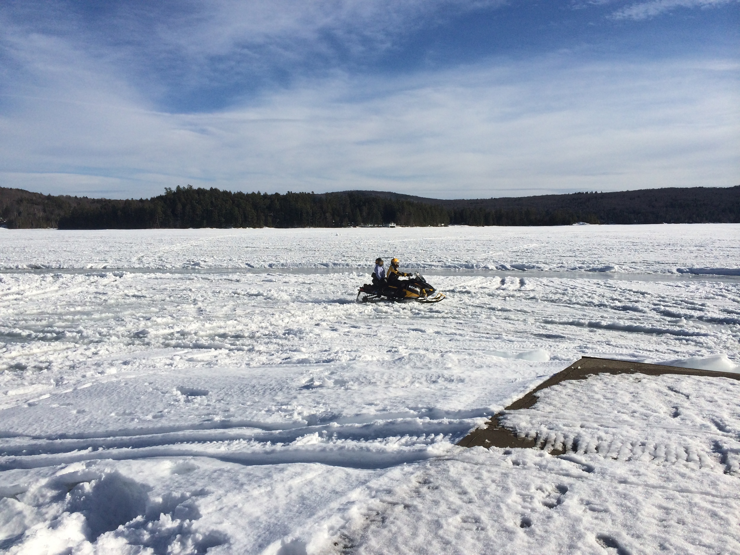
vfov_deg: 46.8
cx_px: 370
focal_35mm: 30
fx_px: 641
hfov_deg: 60.0
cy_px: 278
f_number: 2.2
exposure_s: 1/5882
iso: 40
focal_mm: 4.12
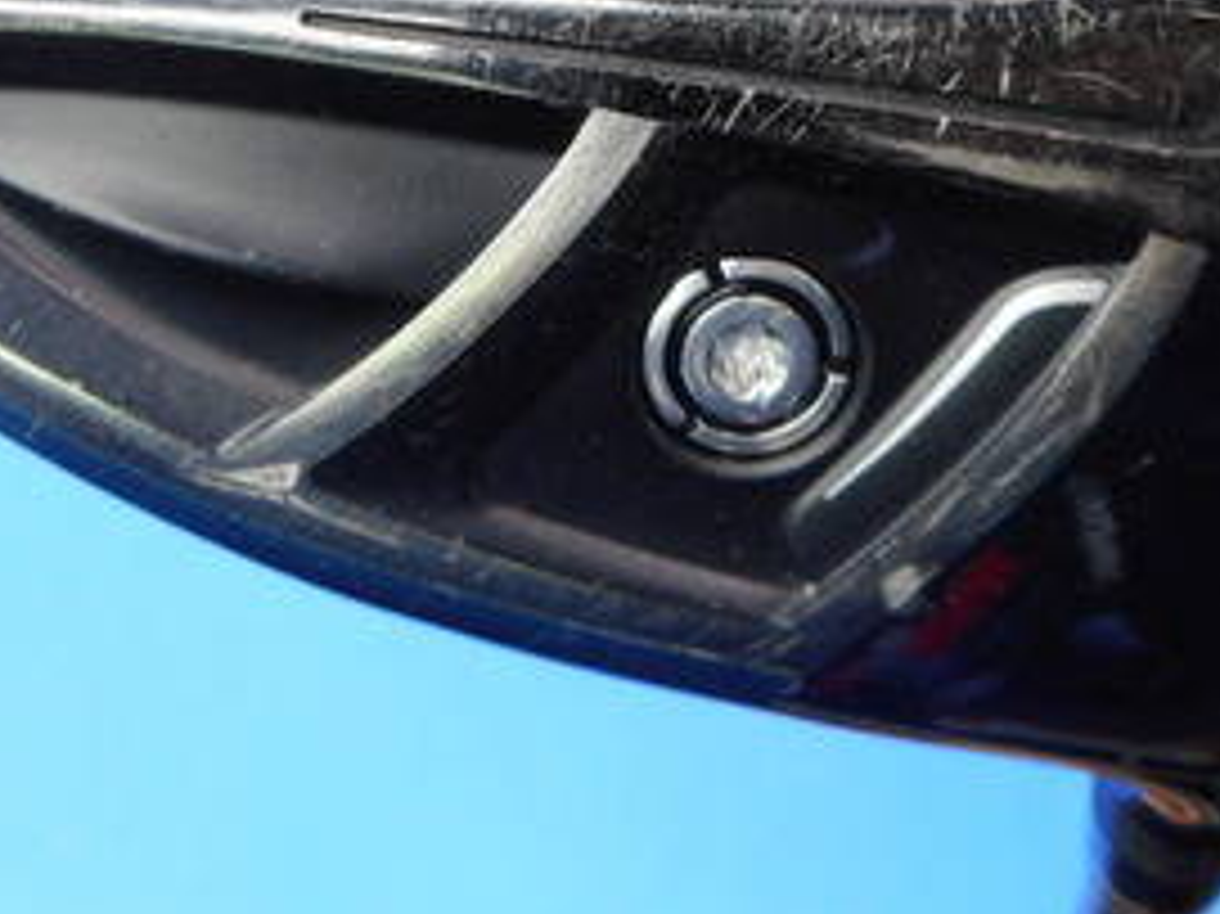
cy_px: -41
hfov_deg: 32.7
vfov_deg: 23.5
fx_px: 2078
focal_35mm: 59
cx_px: 608
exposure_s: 1/30
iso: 220
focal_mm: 4.5
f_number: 3.7
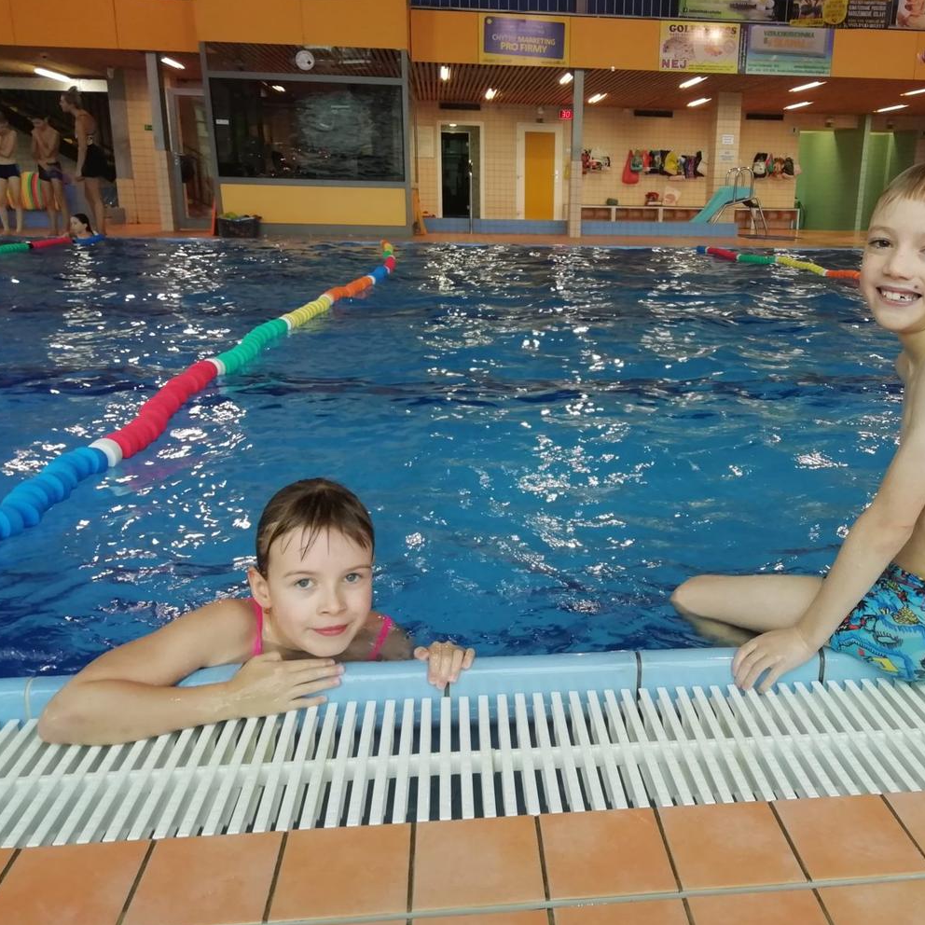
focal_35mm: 31
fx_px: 937
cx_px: 567
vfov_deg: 52.5
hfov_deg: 52.1
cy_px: 463
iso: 80
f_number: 2.2
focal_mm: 3.46
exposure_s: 1/50
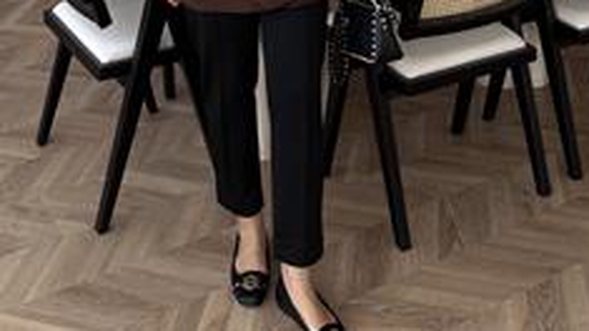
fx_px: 718
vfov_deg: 22.2
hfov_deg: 44.5
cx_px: 248
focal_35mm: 46
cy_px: -142
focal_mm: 6.76
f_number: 1.78
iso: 64
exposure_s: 1/215
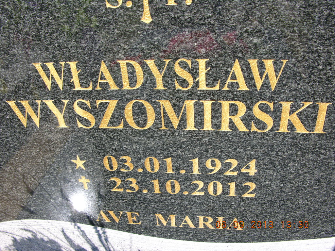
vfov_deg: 40.7
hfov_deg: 52.6
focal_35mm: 35
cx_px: 168
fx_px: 339
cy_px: 126
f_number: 5.6
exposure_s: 1/146
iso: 50
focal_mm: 8.9
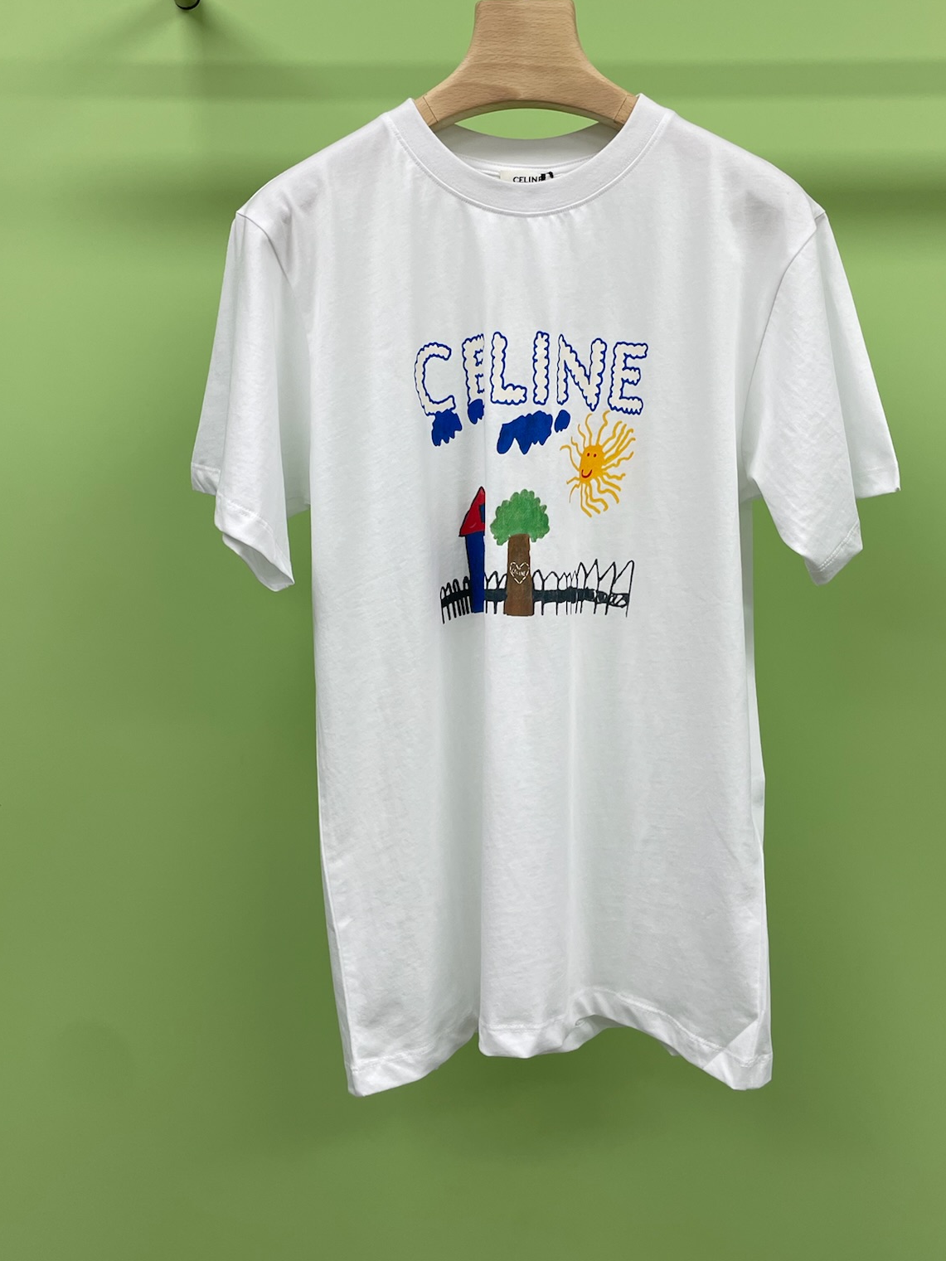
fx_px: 1275
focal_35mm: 35
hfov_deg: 40.7
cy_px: 511
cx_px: 521
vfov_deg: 52.3
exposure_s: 1/100
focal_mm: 4.2
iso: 32
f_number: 1.6
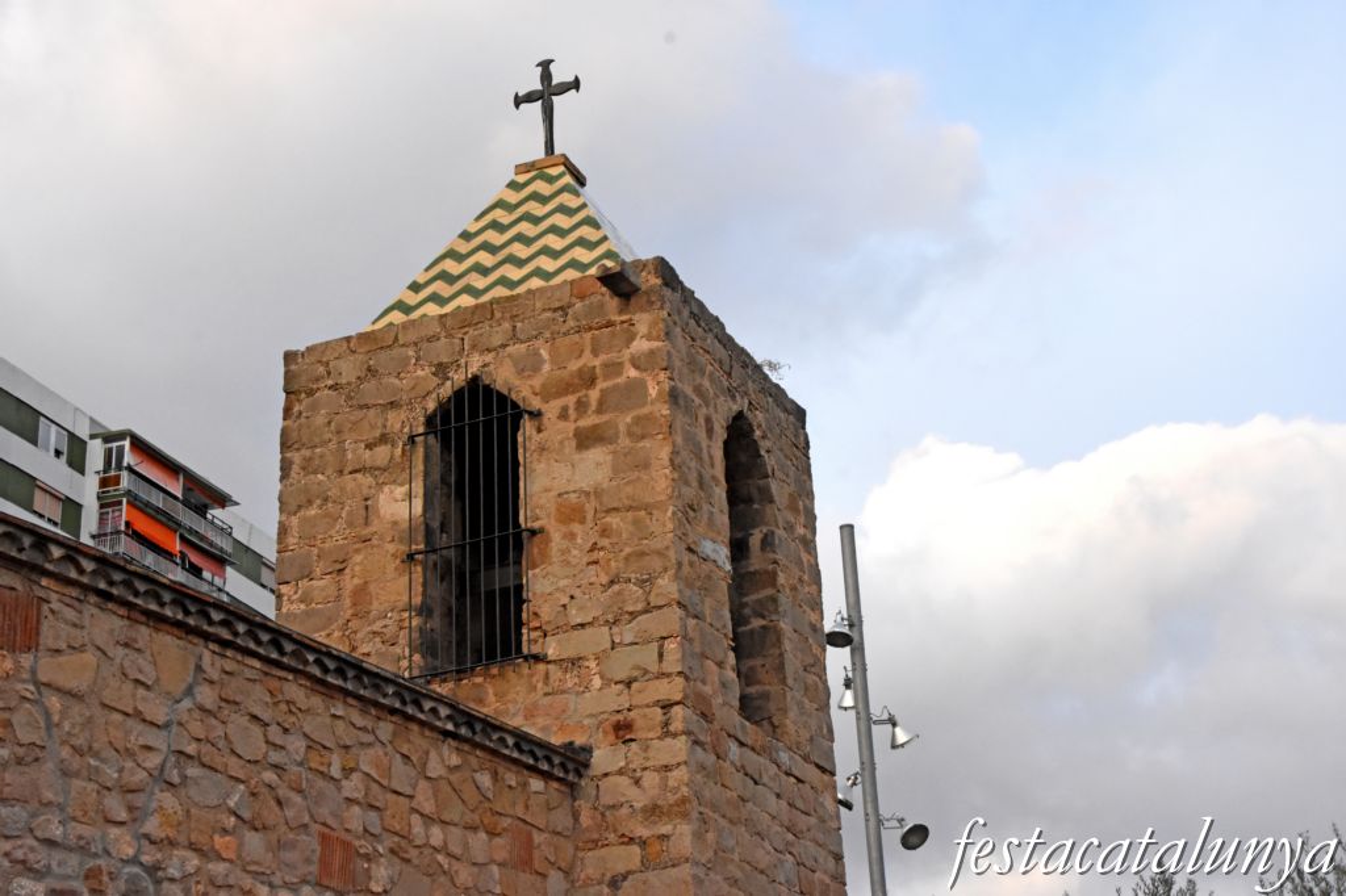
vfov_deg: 22.6
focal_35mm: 60
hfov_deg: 33.4
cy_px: 448
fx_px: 2242
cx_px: 673
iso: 2500
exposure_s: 1/640
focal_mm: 40
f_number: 13
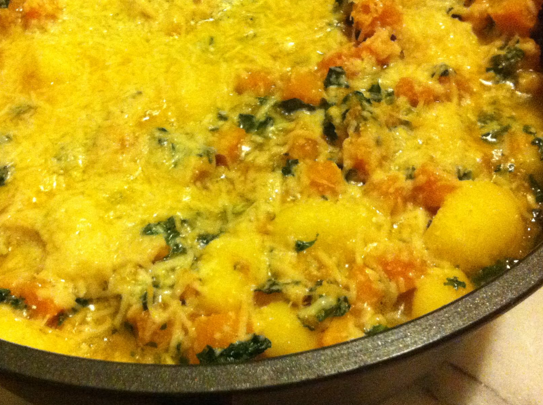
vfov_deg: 26.0
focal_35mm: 56
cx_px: 216
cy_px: 180
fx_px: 877
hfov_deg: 34.3
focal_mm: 3.85
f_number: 2.8
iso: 800
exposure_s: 1/15
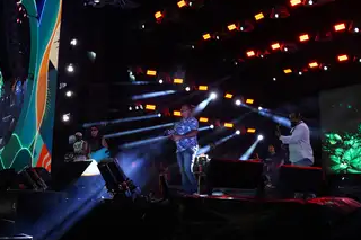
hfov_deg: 43.5
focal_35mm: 45
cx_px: 150
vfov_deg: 29.8
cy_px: 105
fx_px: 451
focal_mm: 24
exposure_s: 1/400
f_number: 2.8
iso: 800
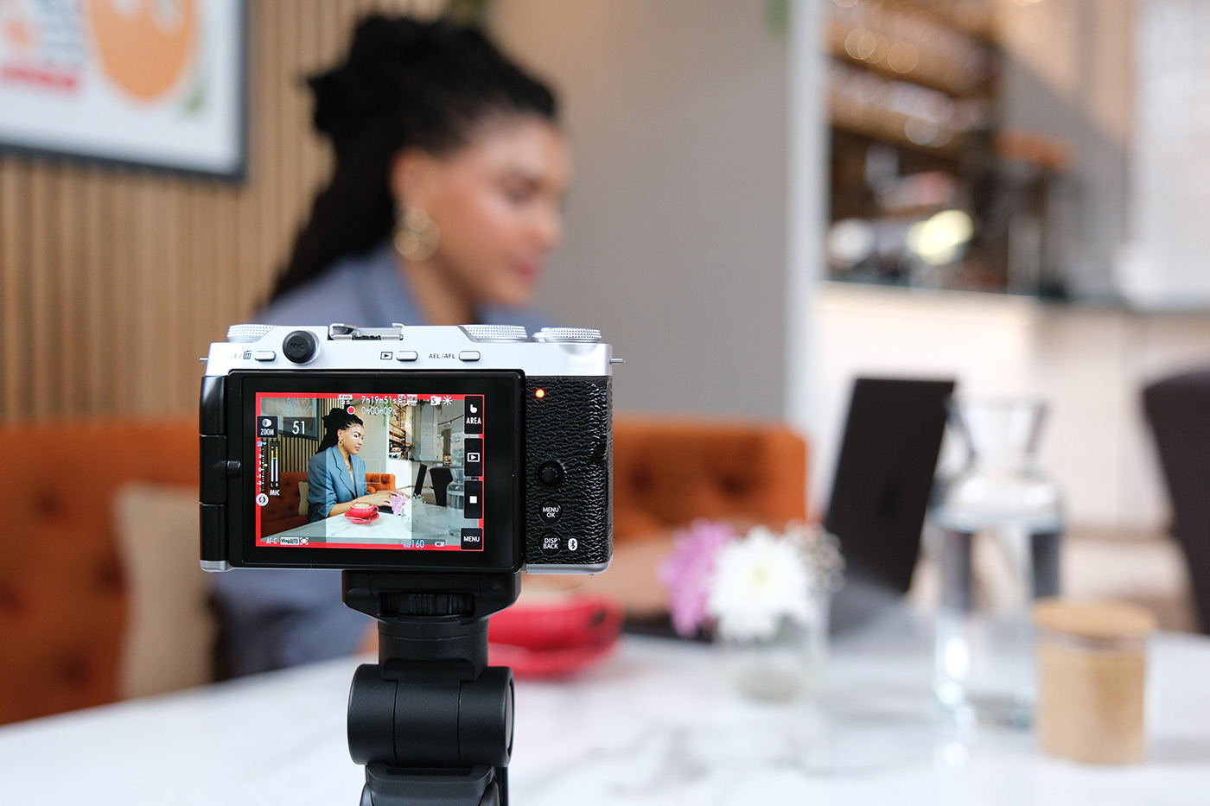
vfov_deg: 34.2
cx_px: 605
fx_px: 1311
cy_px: 403
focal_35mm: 39
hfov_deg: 49.6
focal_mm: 25.7
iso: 1250
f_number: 2.8
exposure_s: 1/320
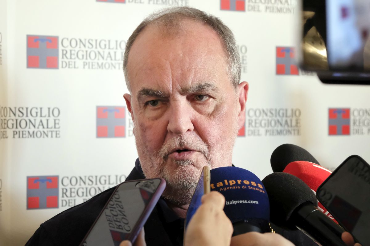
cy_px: 123
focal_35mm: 64
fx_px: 658
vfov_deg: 21.2
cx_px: 185
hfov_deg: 31.4
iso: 6400
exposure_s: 1/250
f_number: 4
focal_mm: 42.5
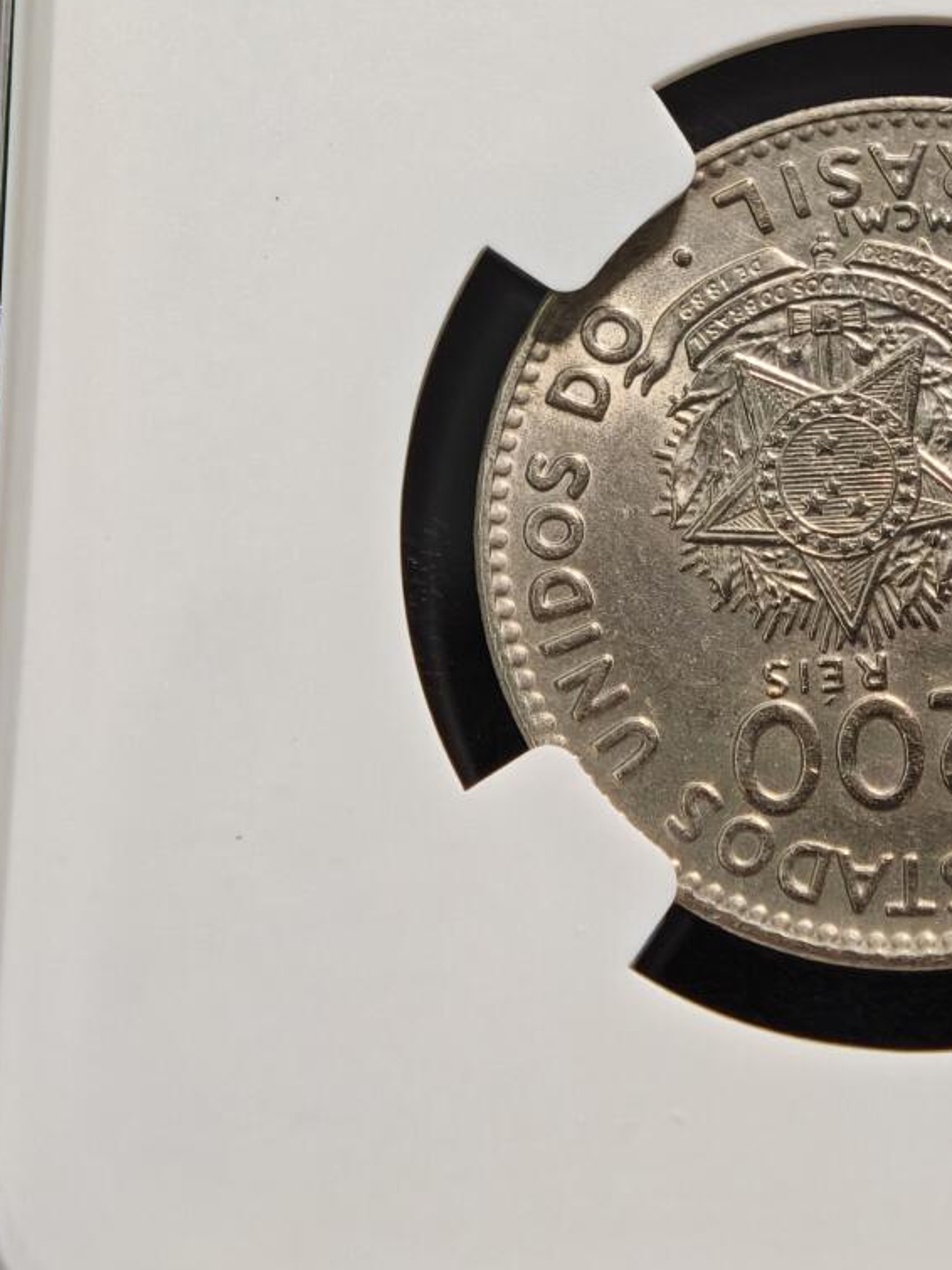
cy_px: 69
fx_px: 5245
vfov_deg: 13.6
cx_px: 954
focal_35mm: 143
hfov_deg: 10.3
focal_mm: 9
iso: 640
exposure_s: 1/111
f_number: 2
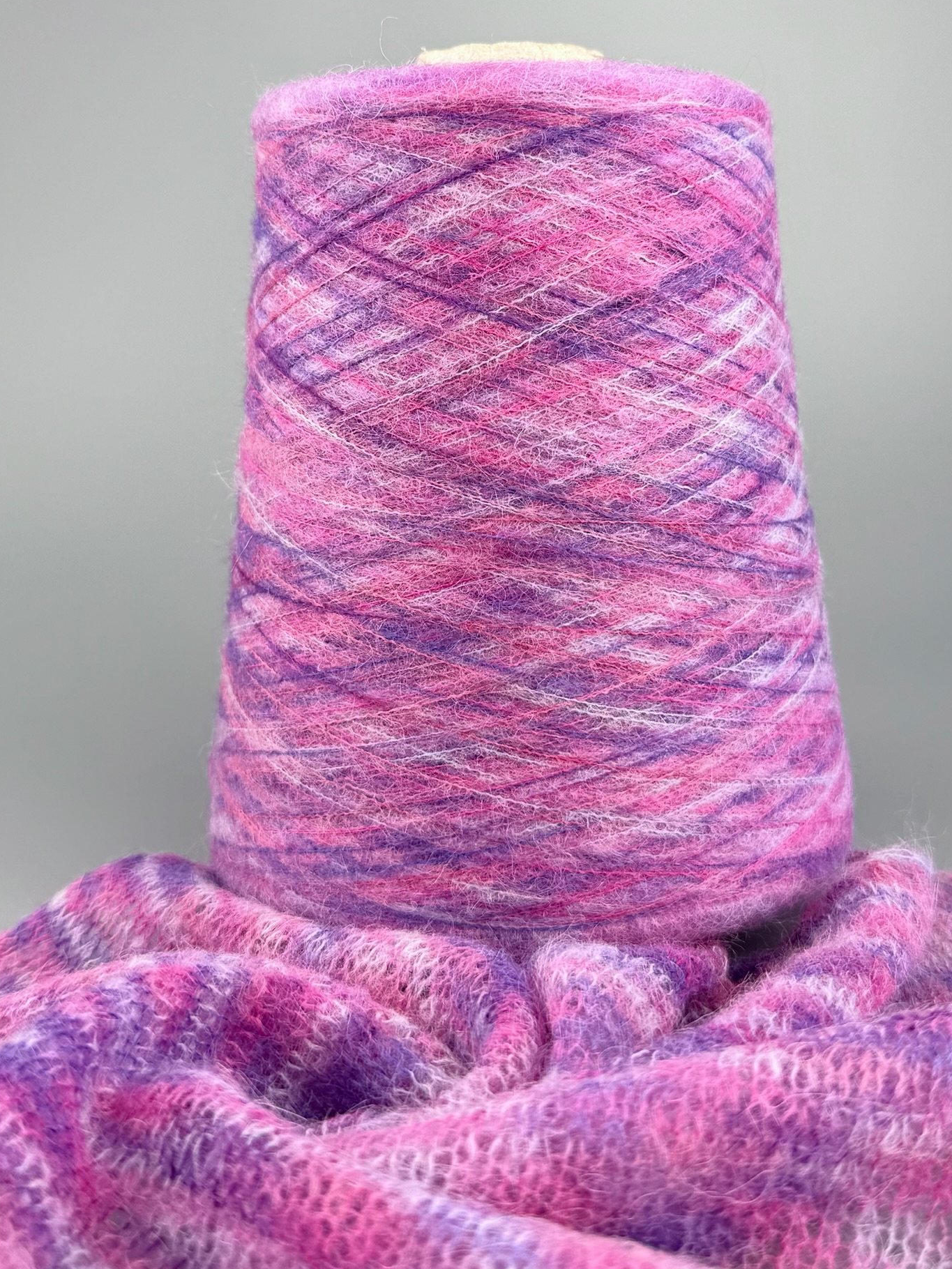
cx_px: 520
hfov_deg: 51.3
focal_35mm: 27
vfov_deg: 65.3
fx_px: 990
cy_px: 610
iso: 80
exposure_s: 1/575
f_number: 1.78
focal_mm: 6.76
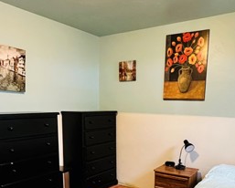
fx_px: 237
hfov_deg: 52.7
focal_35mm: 34
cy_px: 139
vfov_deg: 42.2
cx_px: 132
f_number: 2.2
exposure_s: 1/60
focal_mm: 2.22
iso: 640
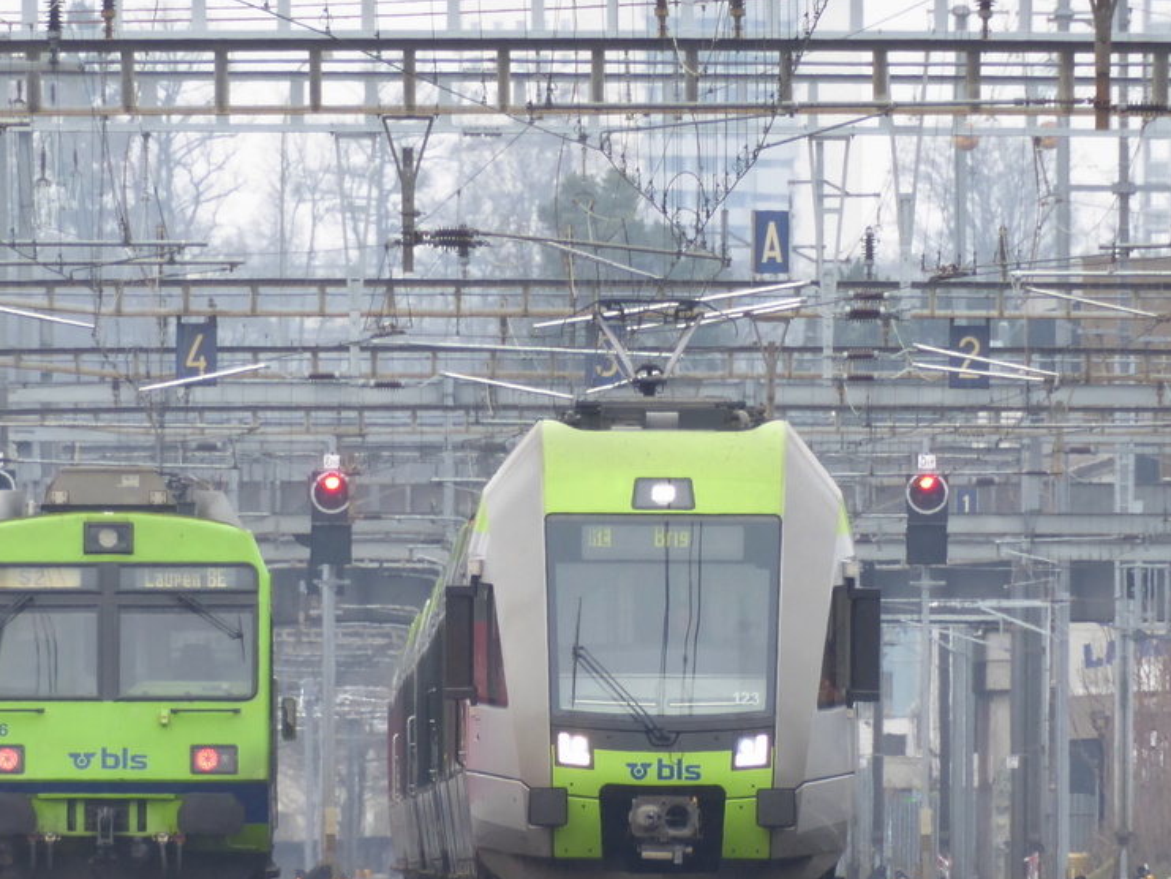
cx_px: 455
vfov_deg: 1.1
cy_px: 658
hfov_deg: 1.5
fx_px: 43815
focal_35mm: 1295
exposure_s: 1/125
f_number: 6.4
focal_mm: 129
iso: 200
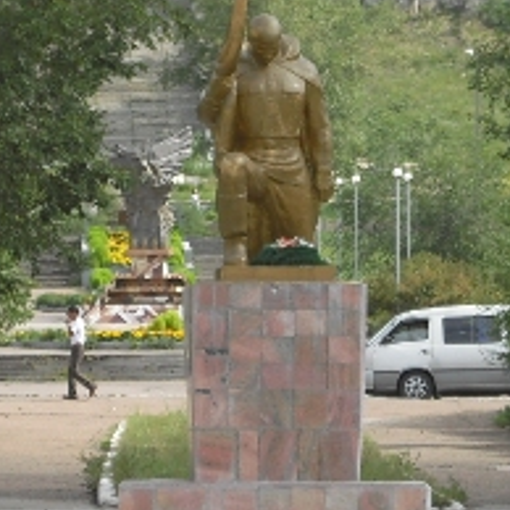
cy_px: 221
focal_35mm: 330
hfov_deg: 5.3
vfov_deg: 5.3
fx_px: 5501
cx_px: 284
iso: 64
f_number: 5.2
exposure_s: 1/160
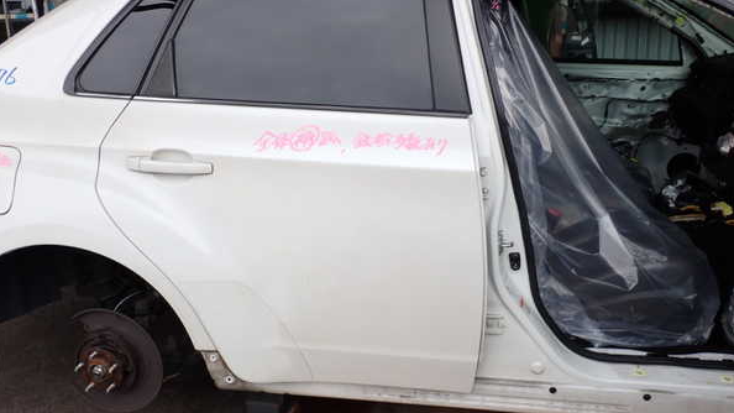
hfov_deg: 59.5
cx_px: 366
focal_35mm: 33
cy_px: 178
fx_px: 642
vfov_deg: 35.6
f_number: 3.2
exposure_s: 1/125
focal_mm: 5.4
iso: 100
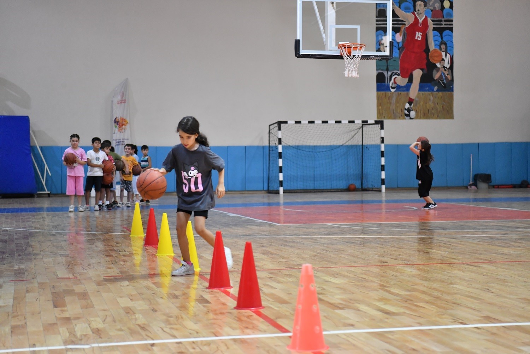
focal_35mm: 70
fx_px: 1030
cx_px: 265
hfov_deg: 28.8
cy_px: 177
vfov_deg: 19.5
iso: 2000
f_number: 2.8
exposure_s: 1/200
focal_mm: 70
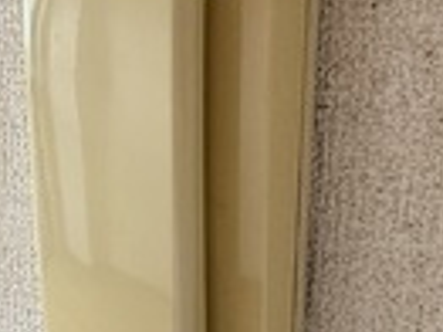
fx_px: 767
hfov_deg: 31.9
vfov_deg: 24.3
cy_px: 207
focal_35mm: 60
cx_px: 135
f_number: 2.2
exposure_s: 1/79
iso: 320
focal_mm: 2.22
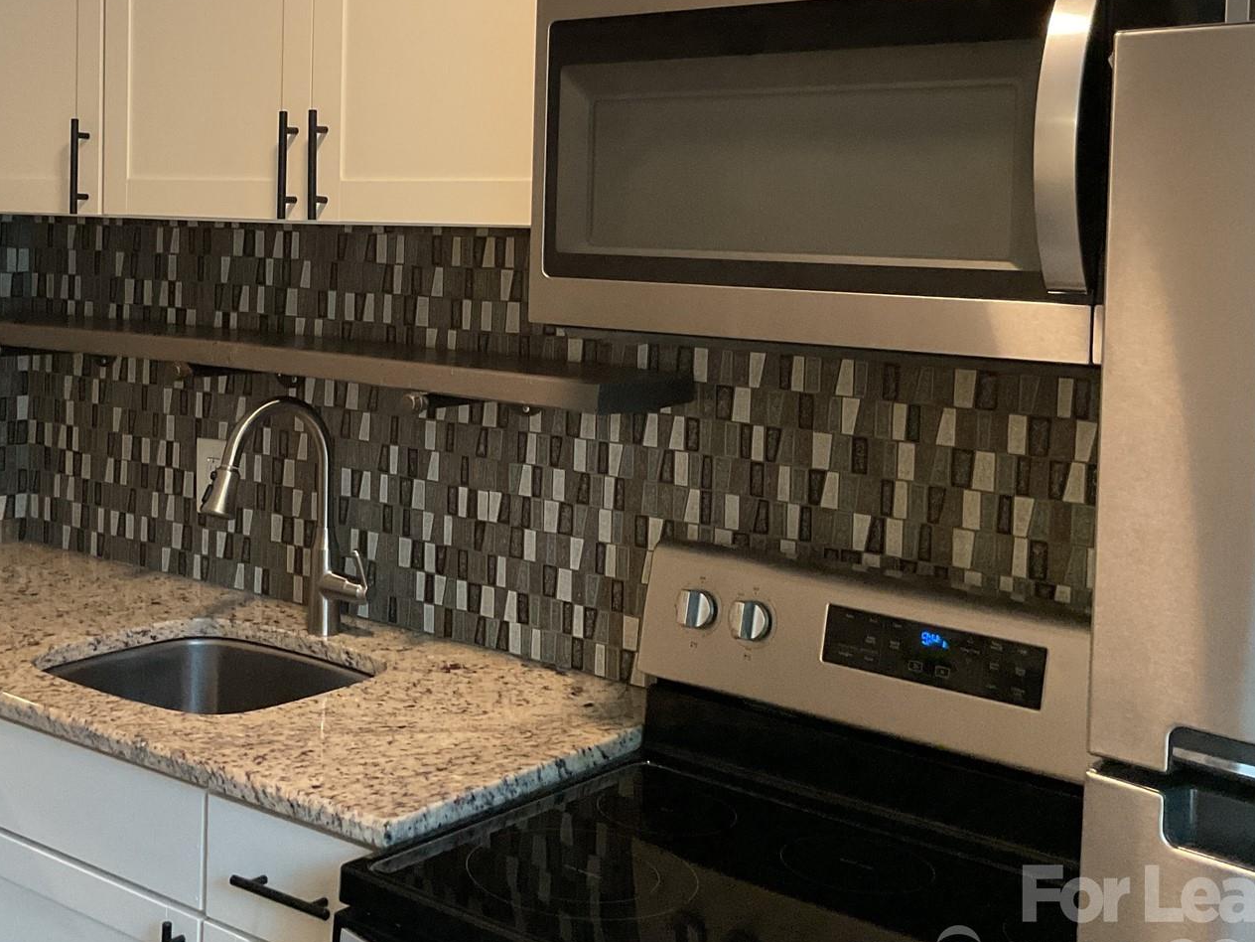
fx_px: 1704
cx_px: 387
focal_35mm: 47
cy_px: 288
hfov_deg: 39.8
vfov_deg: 30.6
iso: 160
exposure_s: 1/60
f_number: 1.8
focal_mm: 3
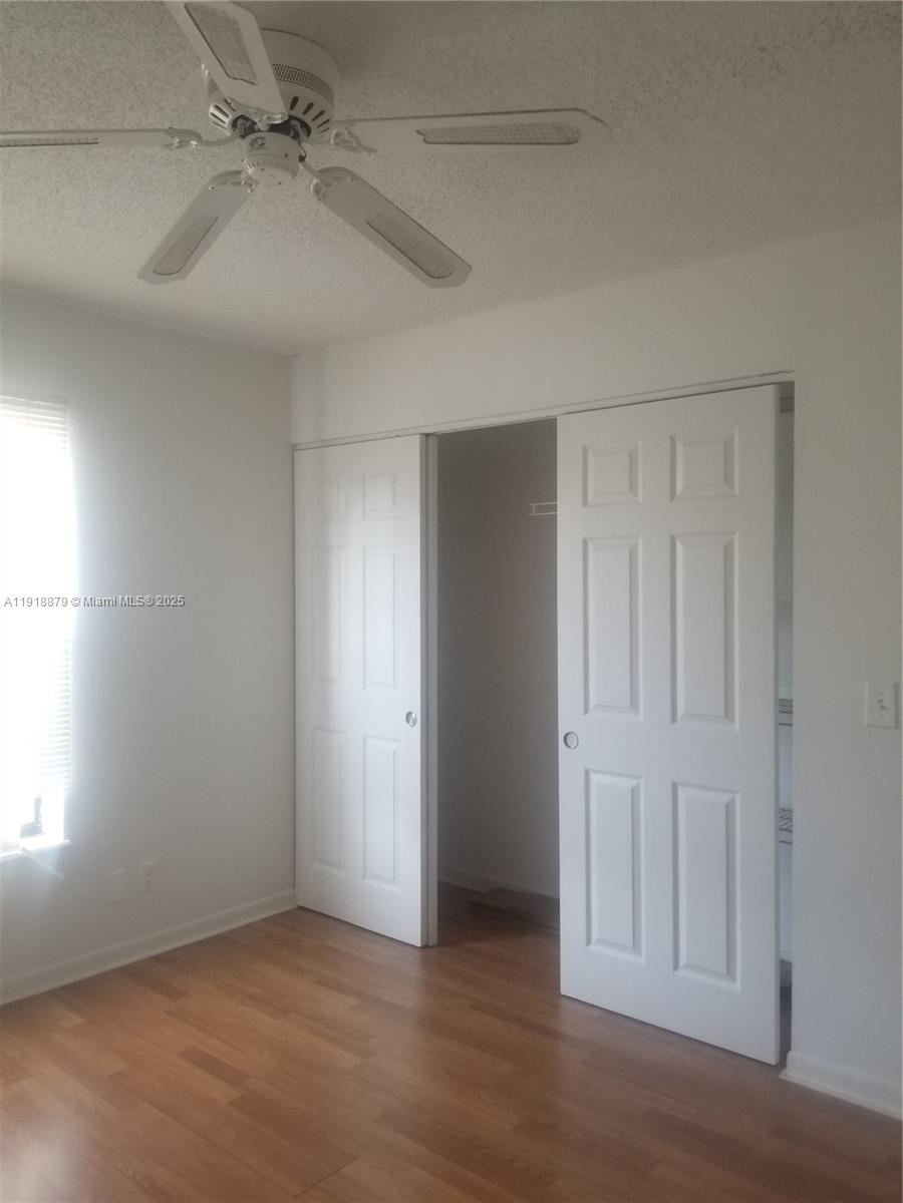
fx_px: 904
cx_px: 452
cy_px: 602
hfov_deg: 53.1
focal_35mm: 26
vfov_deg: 67.3
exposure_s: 1/20
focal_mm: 4.25
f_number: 1.7
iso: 200
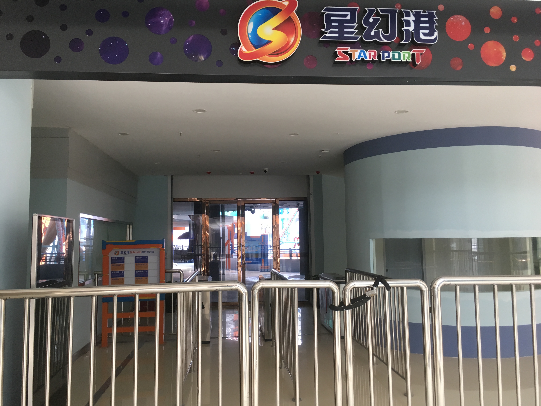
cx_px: 270
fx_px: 453
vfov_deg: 48.2
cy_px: 203
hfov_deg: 61.7
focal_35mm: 29
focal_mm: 4.15
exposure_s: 1/33
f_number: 2.2
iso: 40
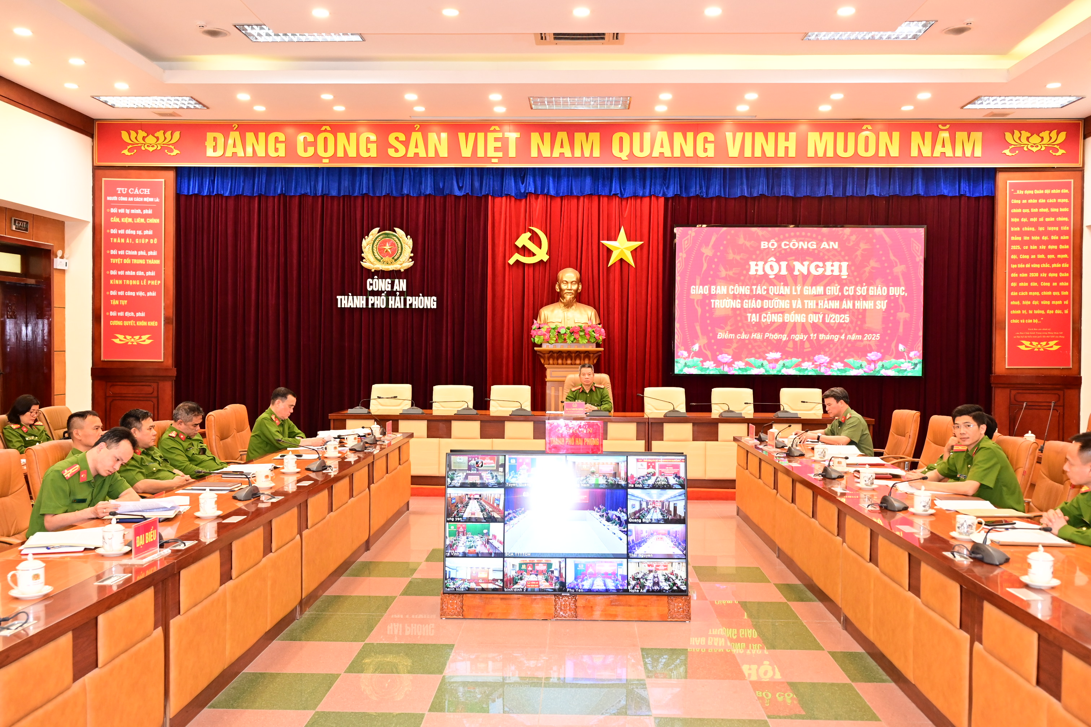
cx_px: 546
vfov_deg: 41.1
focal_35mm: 32
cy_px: 364
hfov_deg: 58.7
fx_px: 970
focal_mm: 32
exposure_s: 1/100
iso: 3200
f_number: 4.5
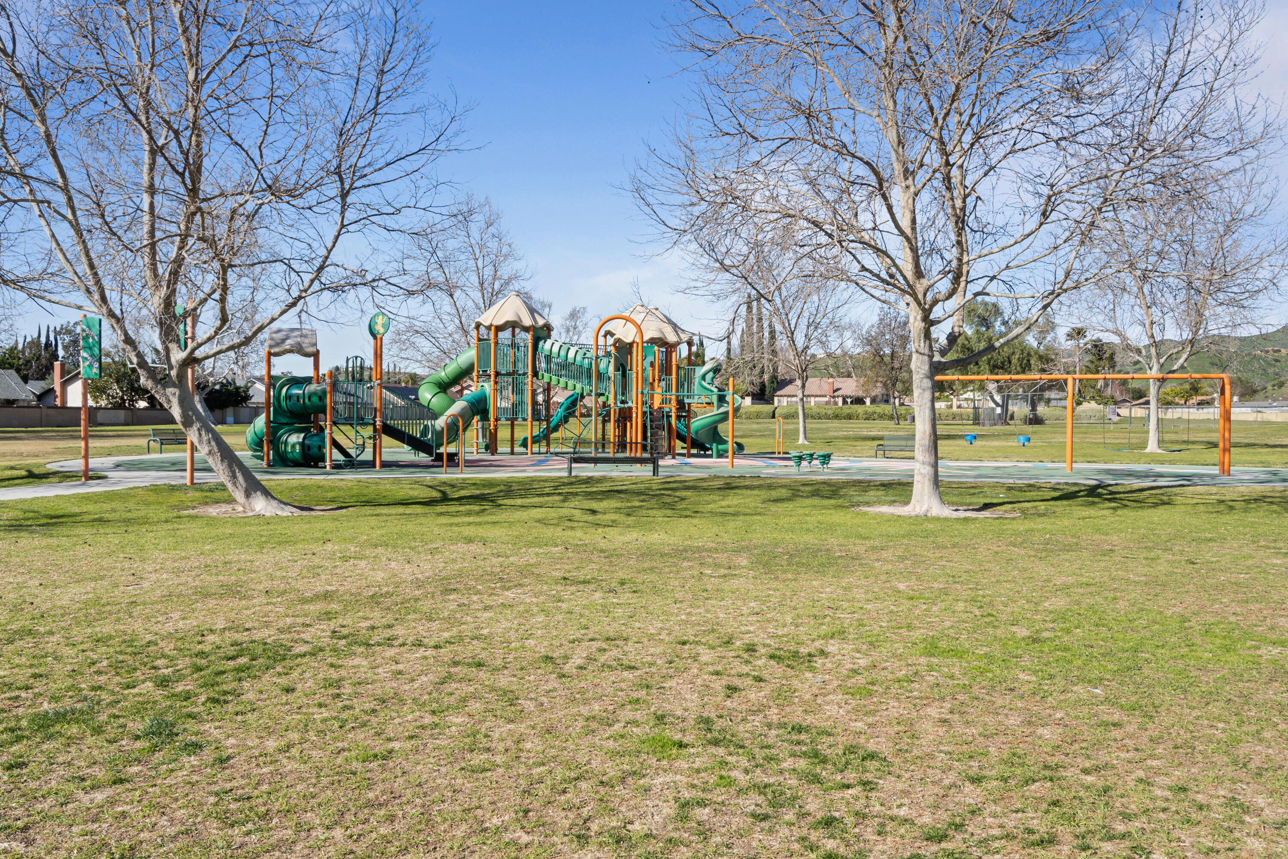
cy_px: 430
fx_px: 1073
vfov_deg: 43.6
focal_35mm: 30
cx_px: 644
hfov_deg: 61.9
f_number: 16
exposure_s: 1/40
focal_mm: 30
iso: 100
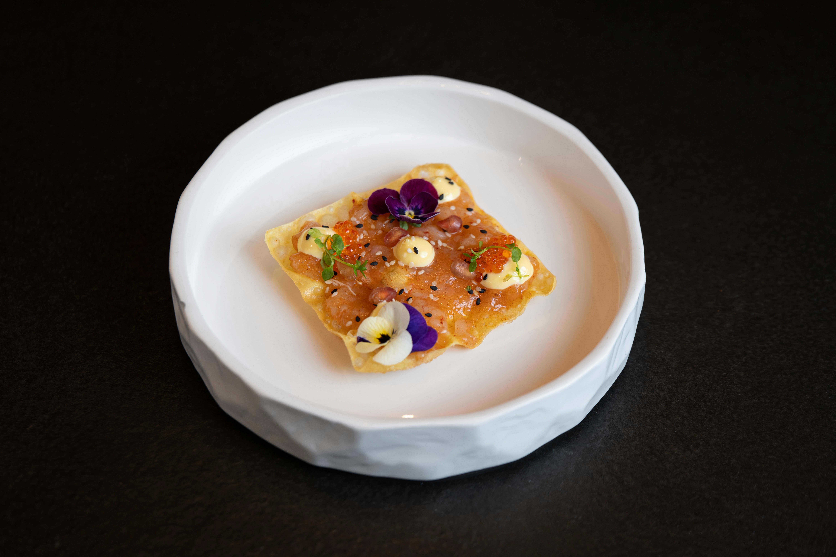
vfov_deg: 19.5
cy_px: 278
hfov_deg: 28.8
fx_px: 1625
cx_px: 418
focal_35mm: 70
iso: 400
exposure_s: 1/100
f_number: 4
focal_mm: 70
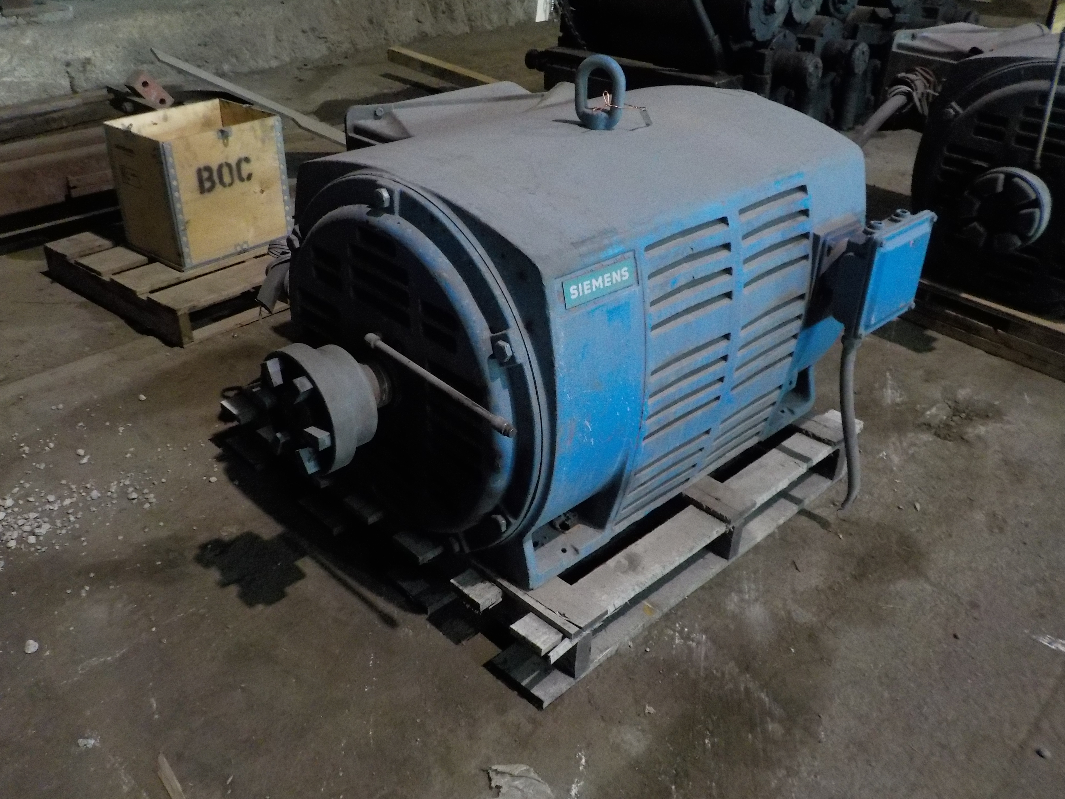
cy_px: 400
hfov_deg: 60.0
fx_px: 923
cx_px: 532
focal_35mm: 30
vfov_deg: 46.8
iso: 640
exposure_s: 1/15
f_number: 3.3
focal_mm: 4.1
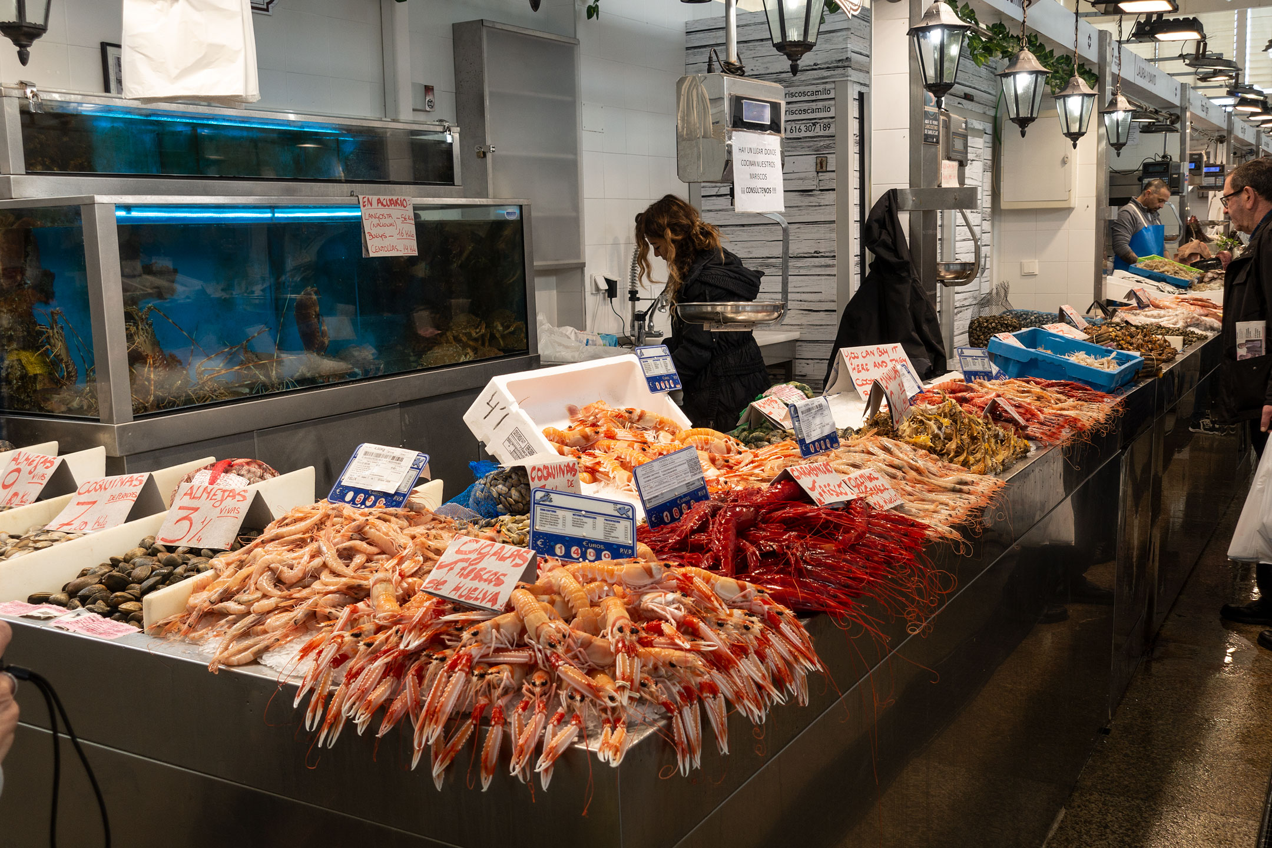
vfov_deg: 36.9
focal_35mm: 36
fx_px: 1272
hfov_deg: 53.1
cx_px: 636
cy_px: 424
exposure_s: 1/160
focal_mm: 13.34
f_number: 4
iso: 125
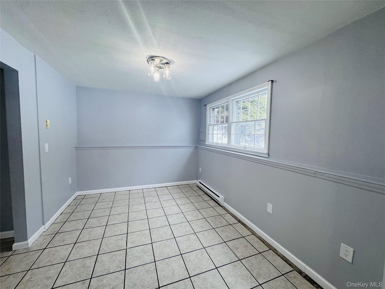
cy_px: 144
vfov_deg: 85.7
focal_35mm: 14
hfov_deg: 102.1
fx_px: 156
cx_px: 192
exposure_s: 1/120
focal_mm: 2.22
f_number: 2.2
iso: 125
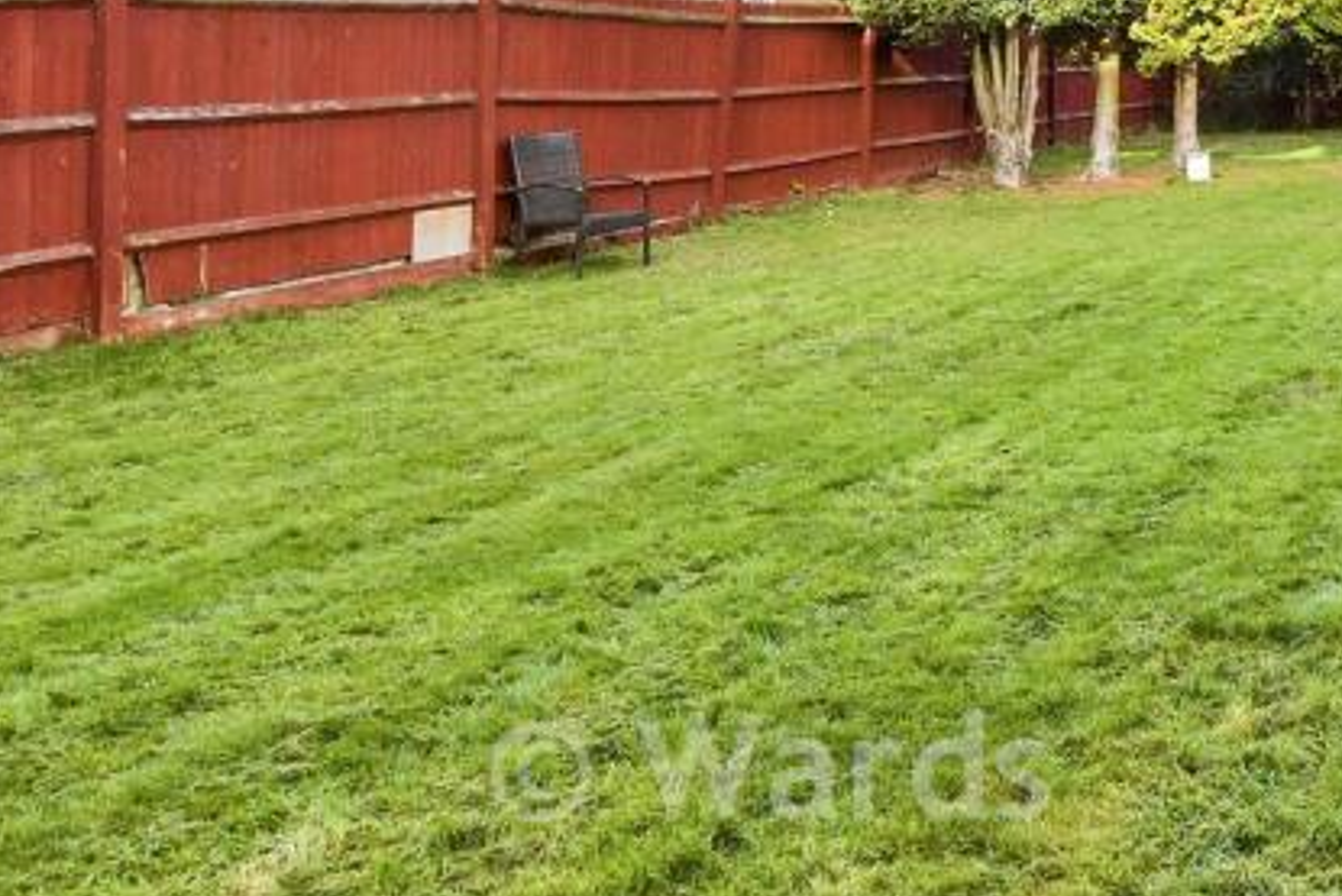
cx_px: 1565
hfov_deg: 39.4
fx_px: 1380
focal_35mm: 37
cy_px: 11
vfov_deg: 33.1
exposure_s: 1/200
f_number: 8
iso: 320
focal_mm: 10
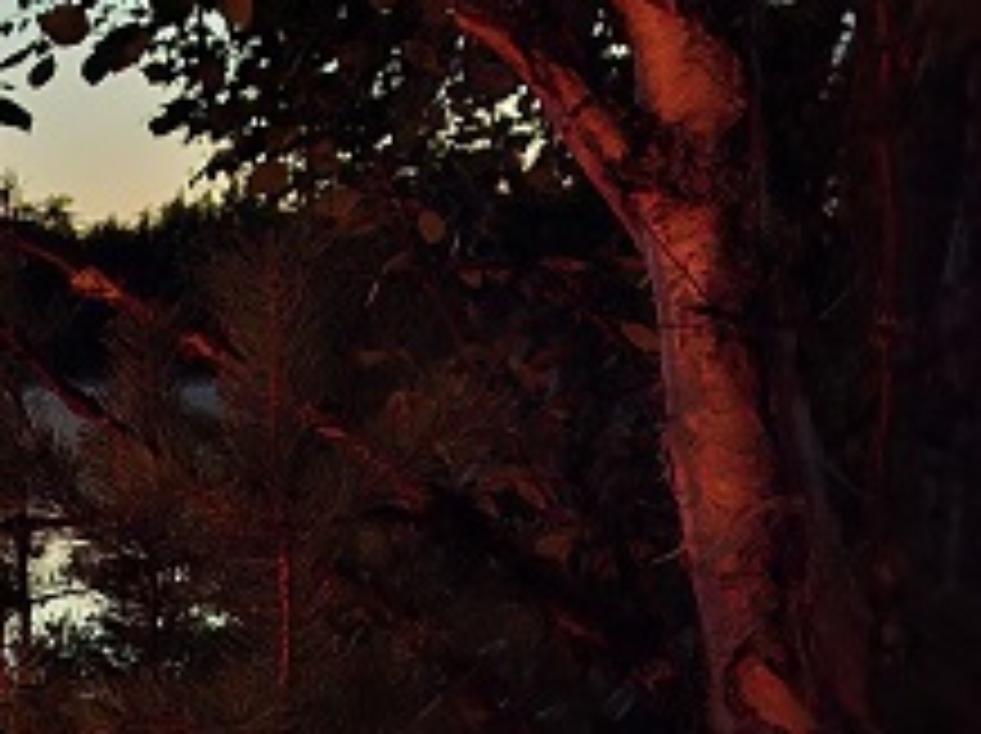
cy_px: 1051
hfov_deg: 15.9
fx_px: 2689
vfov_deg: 14.6
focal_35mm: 95
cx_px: -1008
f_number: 1.8
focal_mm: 5.54
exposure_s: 1/8
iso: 1250
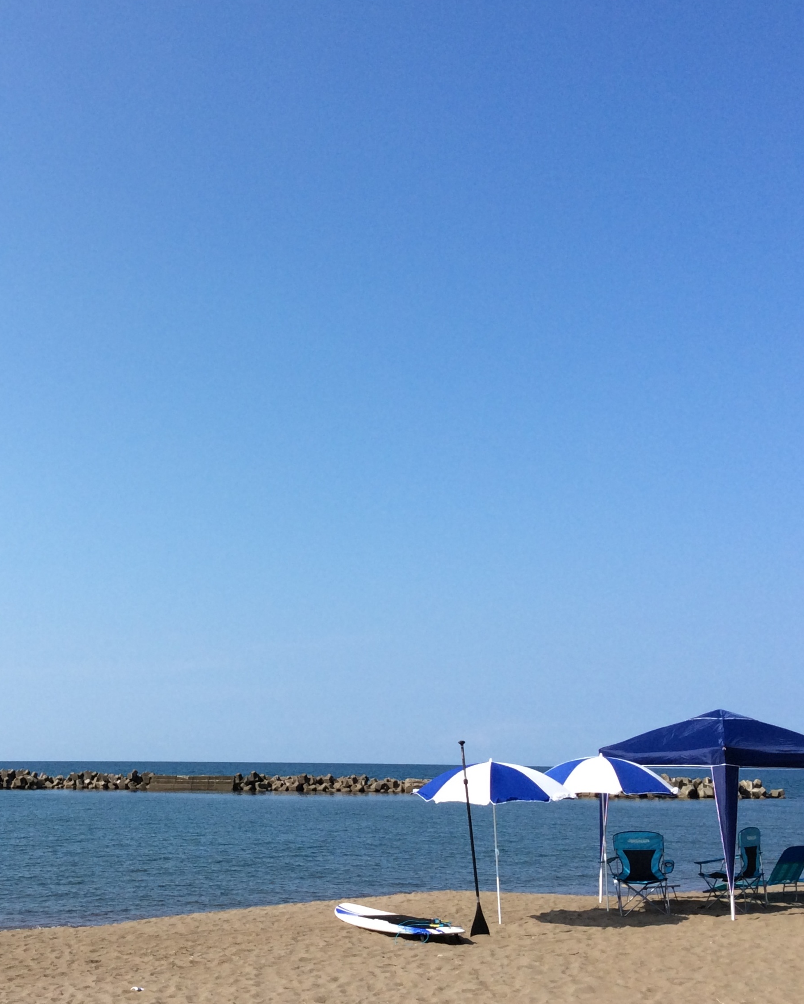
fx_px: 1309
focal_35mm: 44
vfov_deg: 42.0
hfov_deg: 33.7
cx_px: 231
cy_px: 501
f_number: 2.4
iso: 32
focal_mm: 3.3
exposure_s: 1/1506
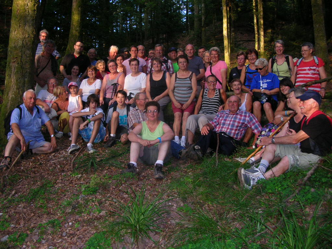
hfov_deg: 52.6
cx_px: 166
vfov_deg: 40.7
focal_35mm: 35
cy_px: 124
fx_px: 336
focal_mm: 5.8
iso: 93
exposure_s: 1/60.1
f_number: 2.8
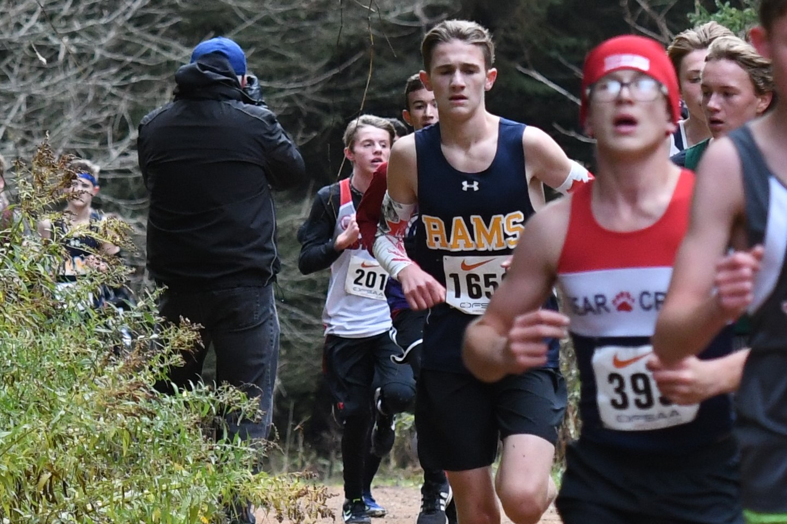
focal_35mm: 142
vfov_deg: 9.6
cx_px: 394
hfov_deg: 14.4
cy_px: 262
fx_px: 3115
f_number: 4
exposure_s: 1/1000
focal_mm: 95
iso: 1400
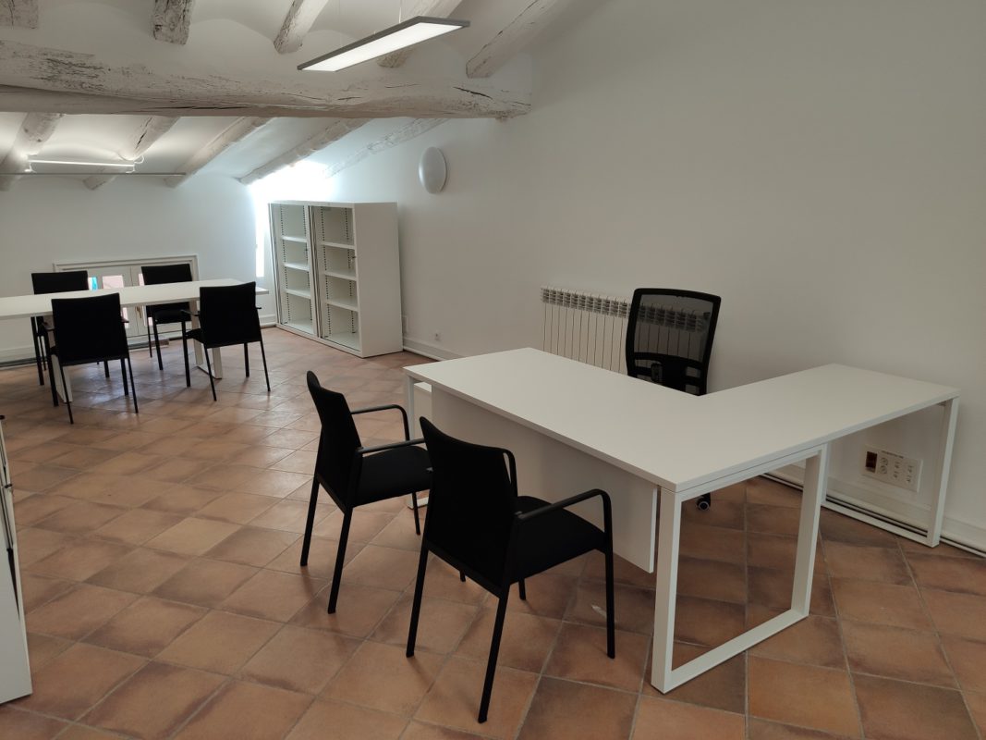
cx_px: 493
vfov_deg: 51.3
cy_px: 370
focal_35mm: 27
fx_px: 769
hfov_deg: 65.3
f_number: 1.75
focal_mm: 4.75
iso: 112
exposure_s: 1/174
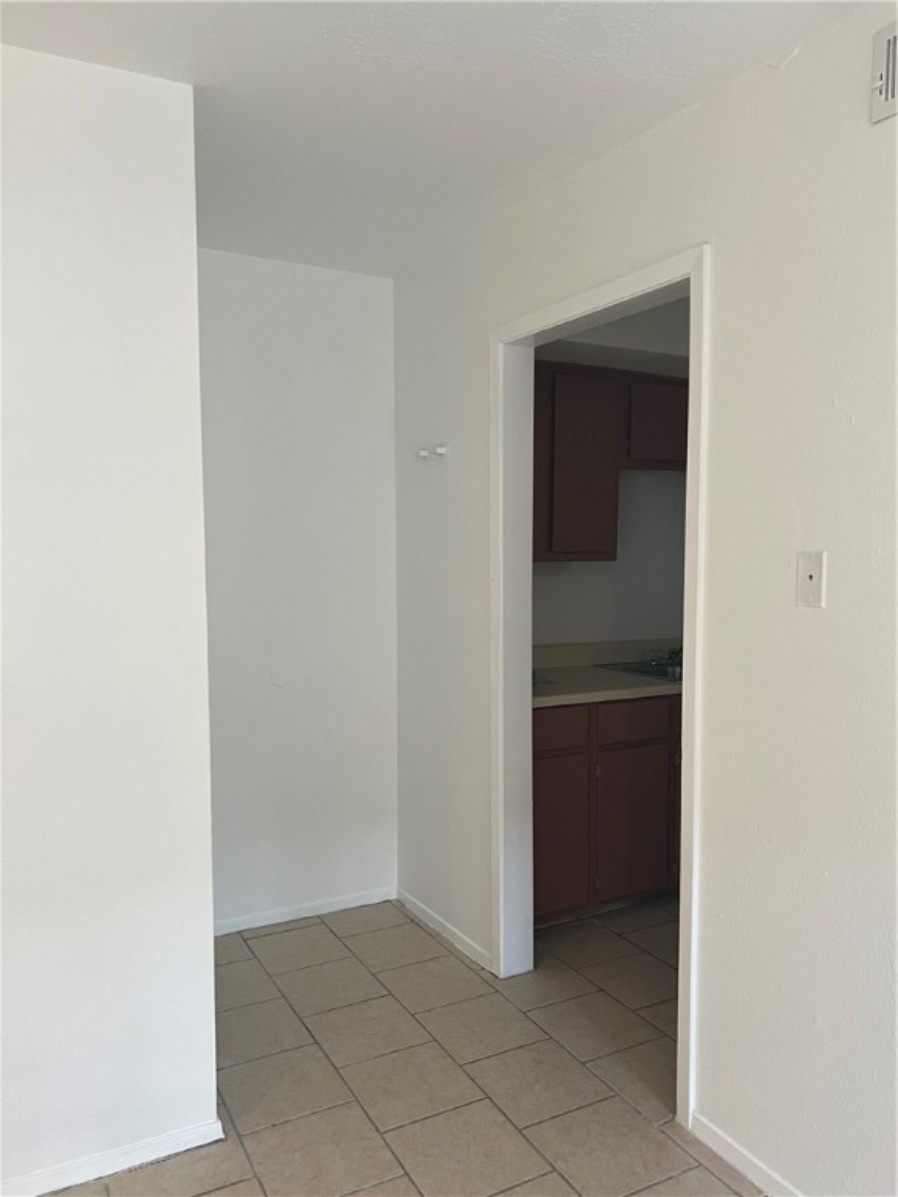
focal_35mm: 26
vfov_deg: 67.3
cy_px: 598
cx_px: 449
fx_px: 899
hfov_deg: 53.1
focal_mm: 5.7
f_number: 1.5
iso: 80
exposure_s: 1/60
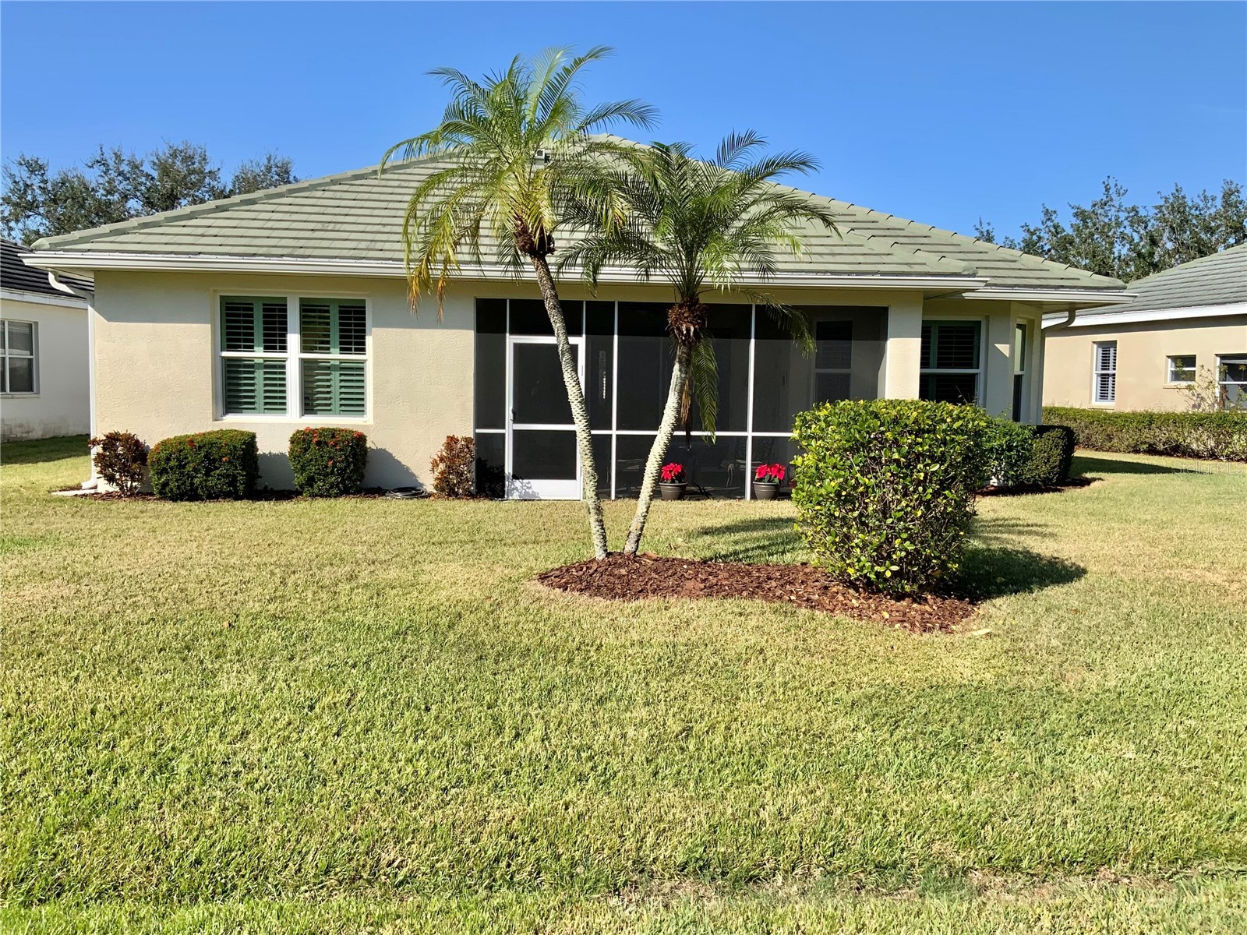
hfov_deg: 61.7
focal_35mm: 29
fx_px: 1045
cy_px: 468
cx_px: 624
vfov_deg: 48.2
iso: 16
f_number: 1.8
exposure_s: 1/1786
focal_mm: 3
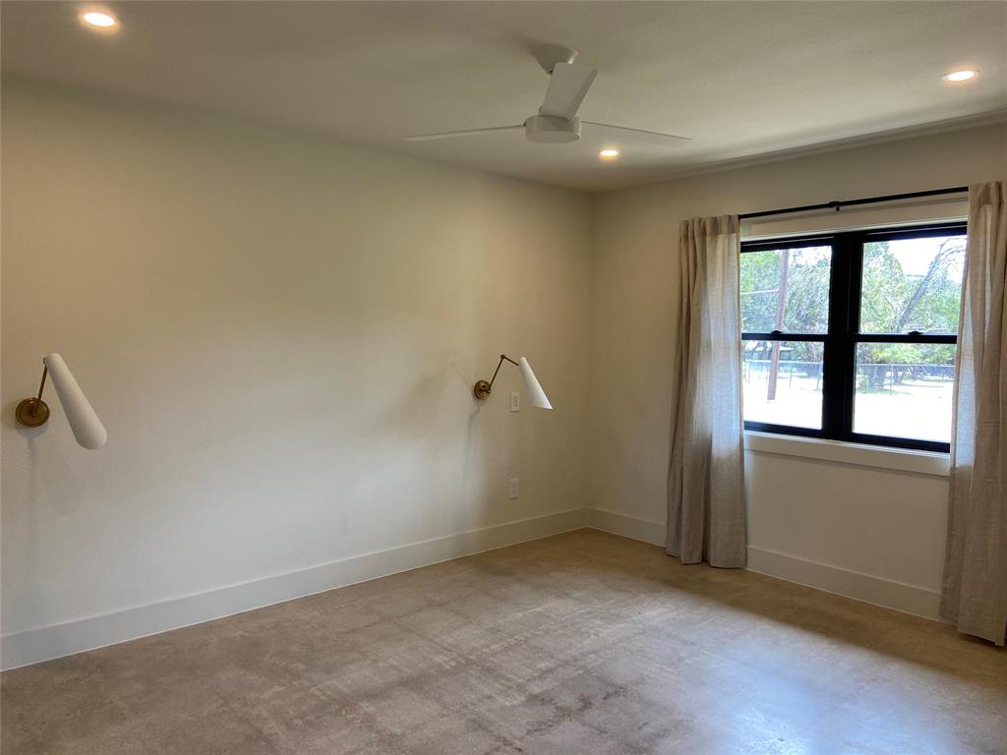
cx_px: 504
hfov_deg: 67.3
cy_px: 378
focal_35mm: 26
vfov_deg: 53.1
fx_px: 756
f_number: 1.8
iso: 80
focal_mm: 4.25
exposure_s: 1/120
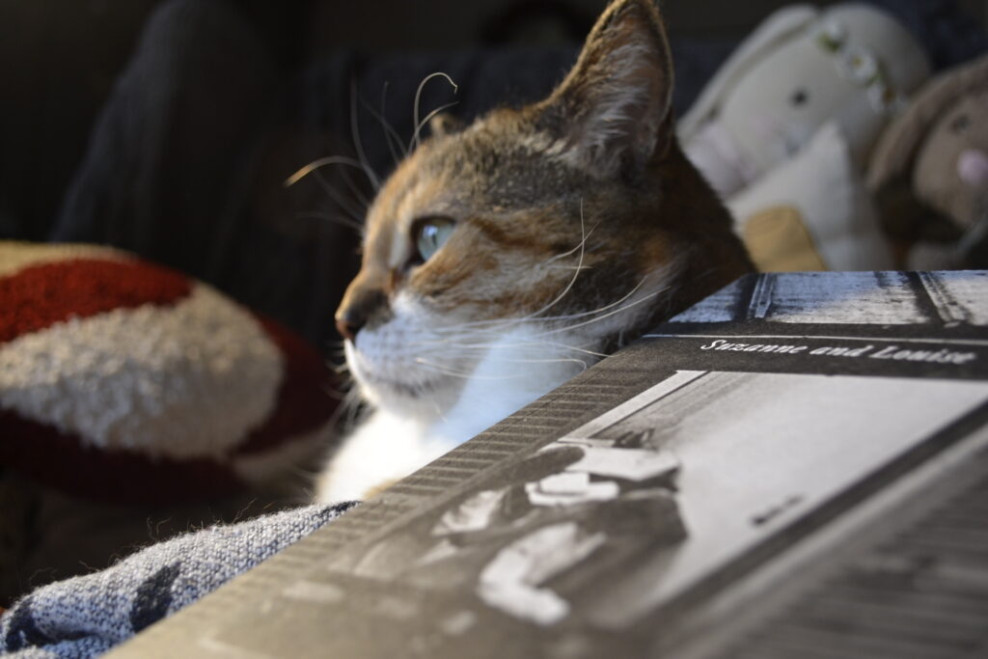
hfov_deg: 49.5
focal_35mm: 39
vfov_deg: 34.2
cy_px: 330
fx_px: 1070
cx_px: 494
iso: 400
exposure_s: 1/40
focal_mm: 26
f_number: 4.2
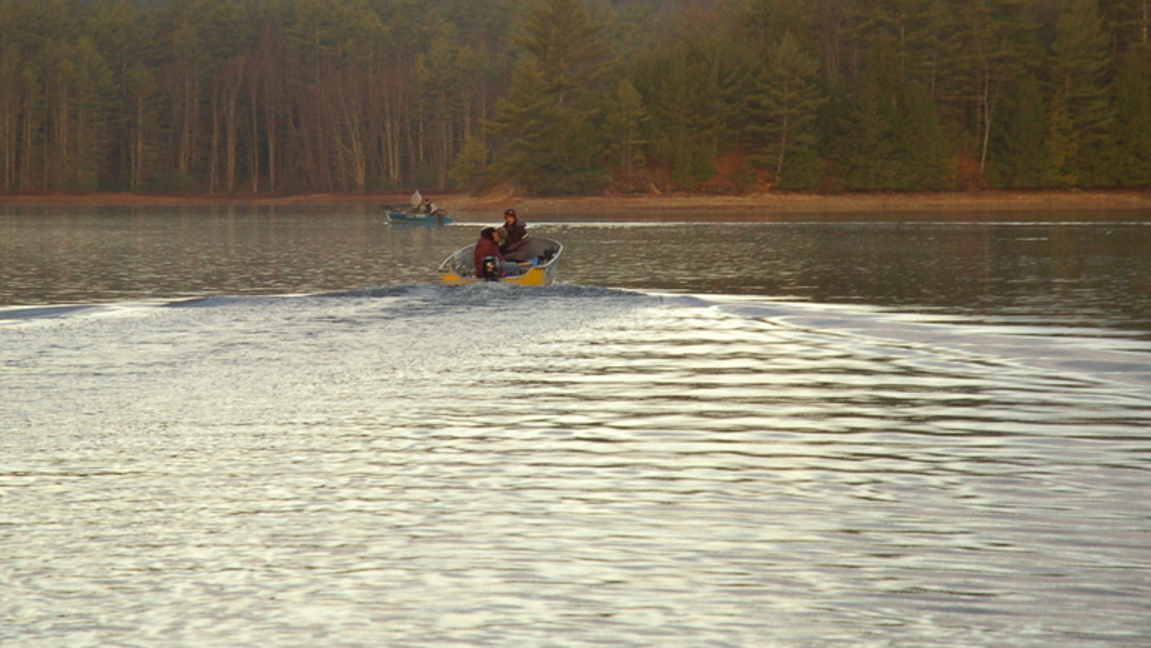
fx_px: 4427
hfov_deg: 14.8
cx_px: 524
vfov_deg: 8.4
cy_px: 231
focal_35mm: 145
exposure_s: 1/125
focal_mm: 70
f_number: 4.5
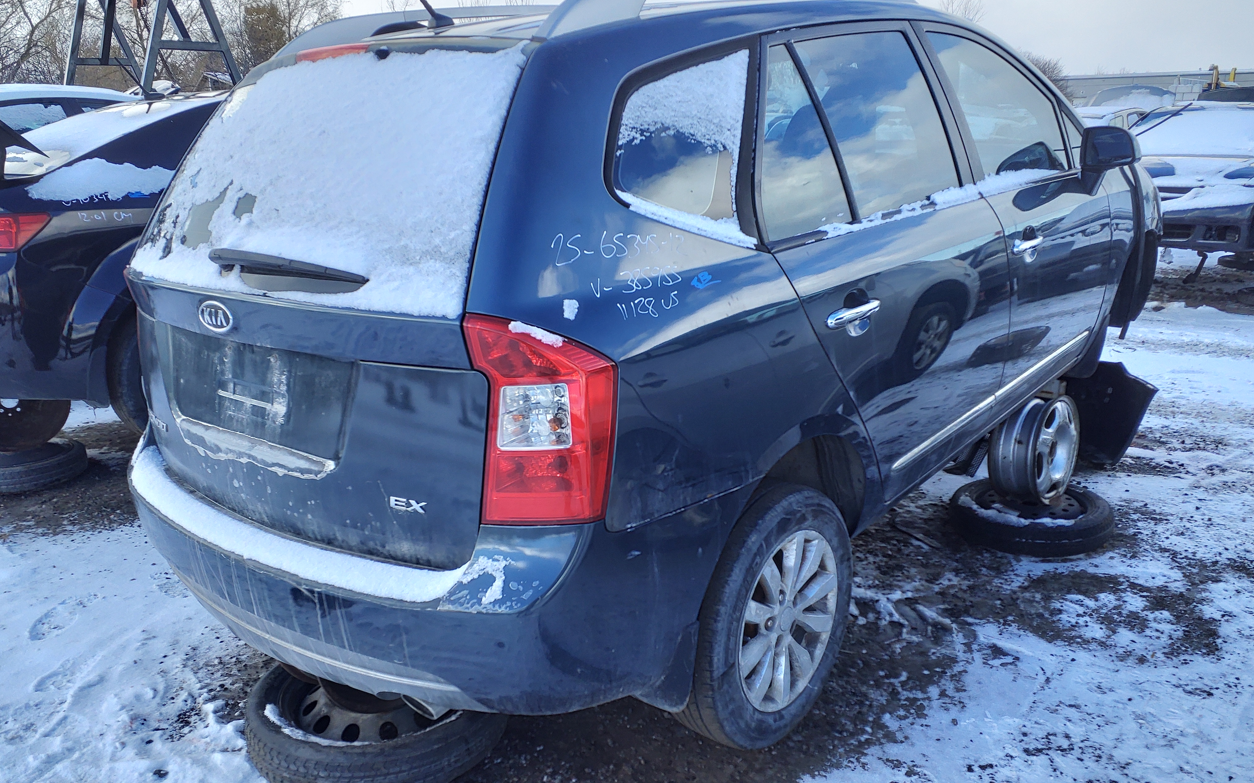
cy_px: 420
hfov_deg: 66.5
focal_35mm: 28
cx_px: 621
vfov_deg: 44.5
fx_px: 957
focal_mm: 3.58
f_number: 1.9
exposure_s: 1/156
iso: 40
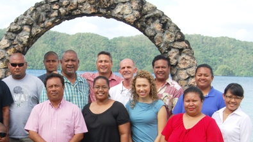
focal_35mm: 82
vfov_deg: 14.6
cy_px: 129
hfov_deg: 25.6
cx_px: 61
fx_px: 550
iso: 110
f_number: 5.6
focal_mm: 32
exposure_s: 1/125
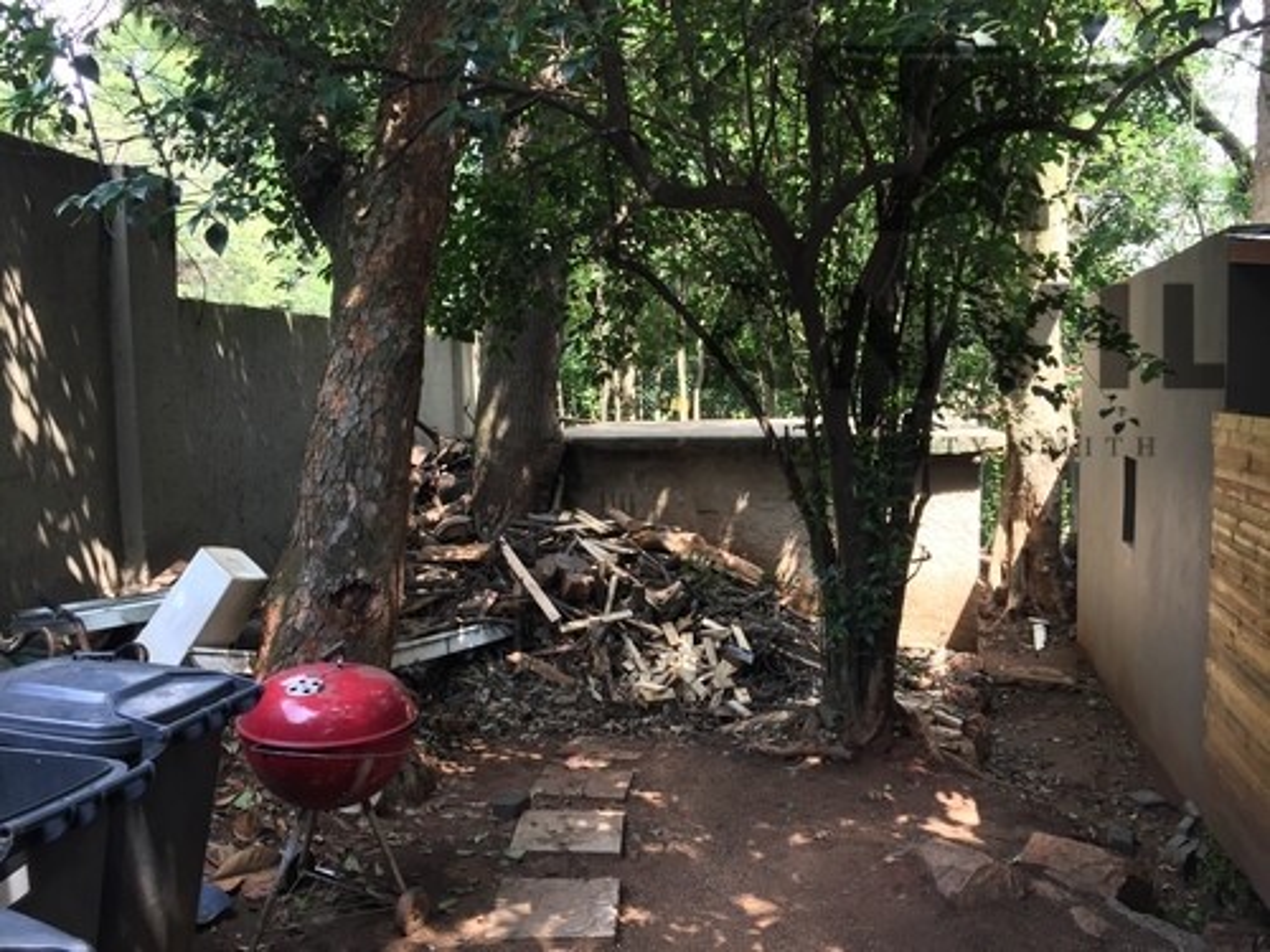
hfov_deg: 61.7
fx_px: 1064
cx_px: 635
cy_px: 476
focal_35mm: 29
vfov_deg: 48.2
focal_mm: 4.15
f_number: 2.2
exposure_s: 1/100
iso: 50
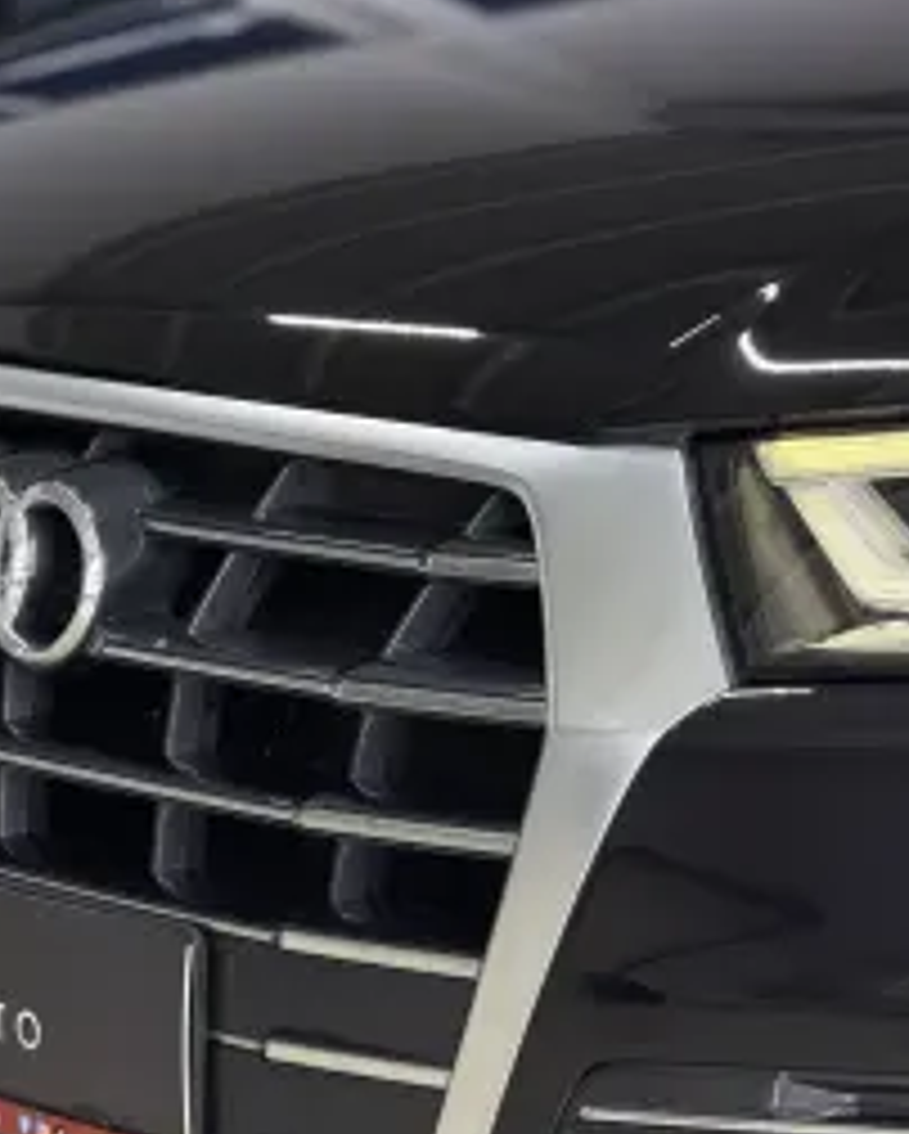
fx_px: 5609
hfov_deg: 9.2
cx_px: 126
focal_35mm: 167
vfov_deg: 11.5
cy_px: 536
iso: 500
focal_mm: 15.66
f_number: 2.8
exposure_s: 1/100
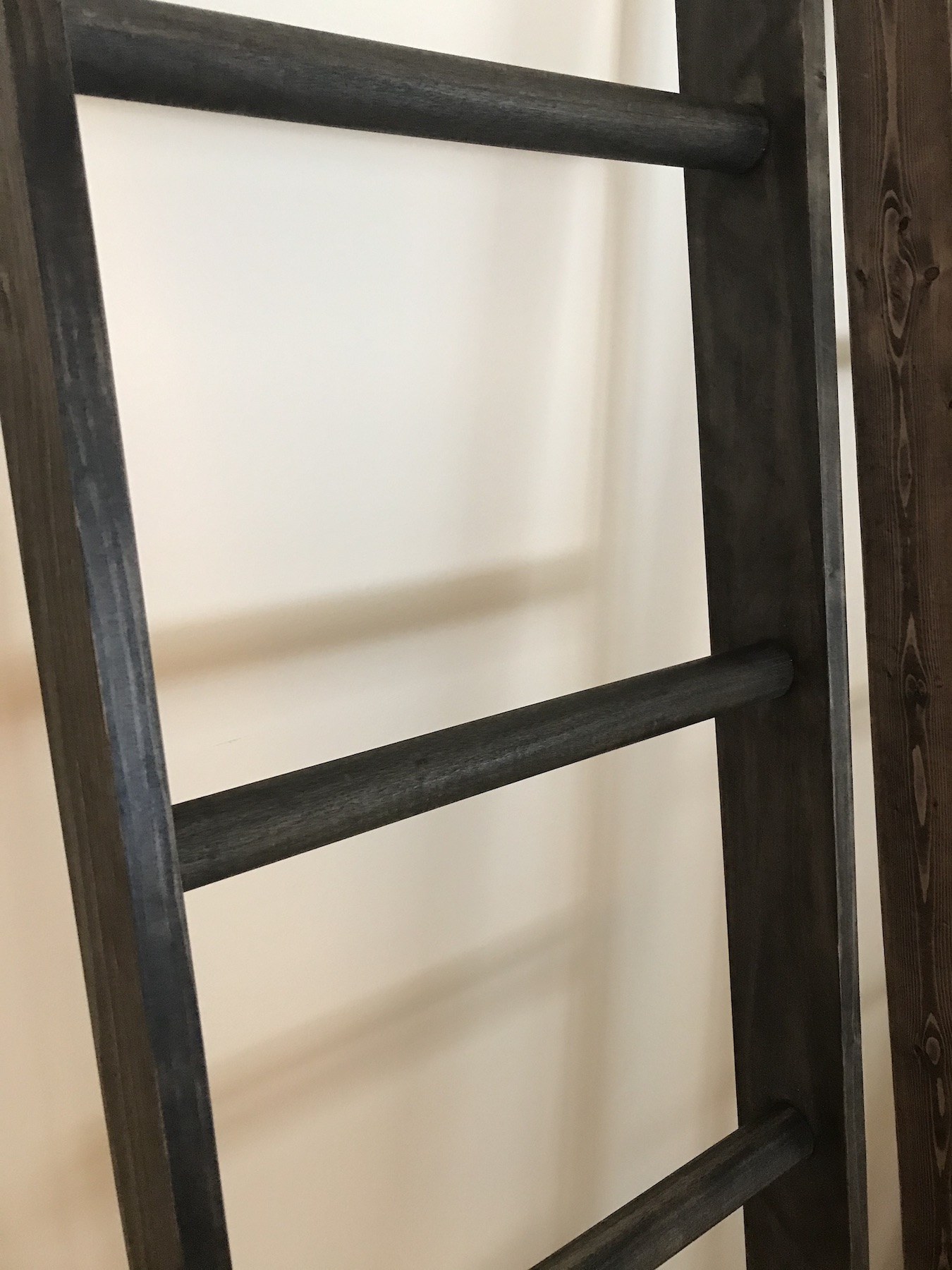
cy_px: 635
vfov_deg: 63.4
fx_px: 1027
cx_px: 476
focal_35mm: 28
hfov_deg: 49.7
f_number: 1.8
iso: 64
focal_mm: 3.99
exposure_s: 1/15
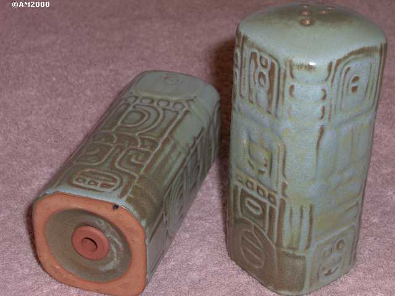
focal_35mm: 78
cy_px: 148
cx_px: 198
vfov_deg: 18.9
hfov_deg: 25.0
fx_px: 890
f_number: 8.6
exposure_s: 1/30
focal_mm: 16.3
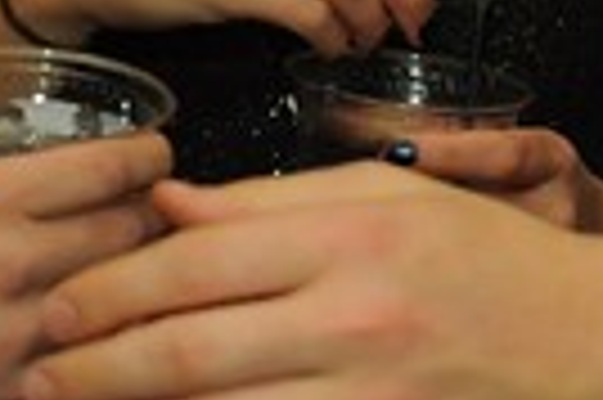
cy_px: -454
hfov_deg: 10.2
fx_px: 3363
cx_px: 531
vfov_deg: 6.6
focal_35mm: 201
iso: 800
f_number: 5
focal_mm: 18
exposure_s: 1/60
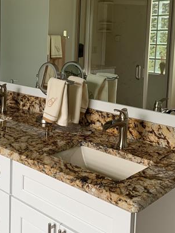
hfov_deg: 29.5
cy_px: 70
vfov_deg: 38.3
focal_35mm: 49
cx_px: 61
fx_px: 330
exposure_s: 1/70
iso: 100
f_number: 1.8
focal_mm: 4.25
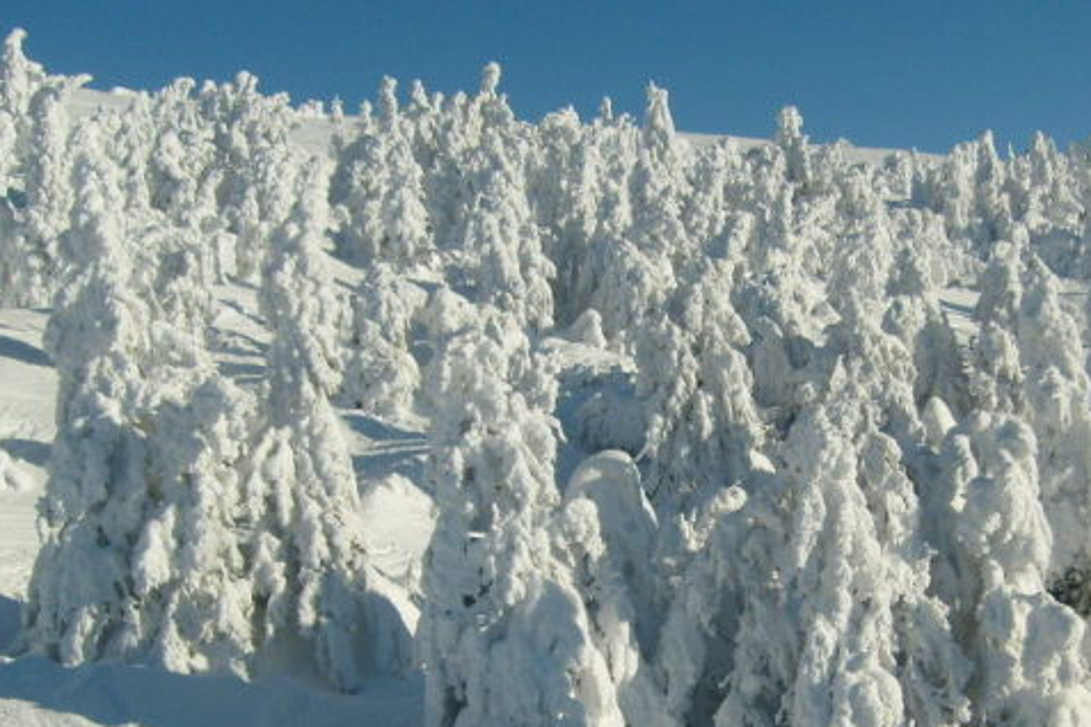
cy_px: 594
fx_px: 1848
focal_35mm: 61
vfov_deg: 21.9
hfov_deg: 32.5
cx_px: 766
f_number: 7.1
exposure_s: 1/500
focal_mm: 5.8
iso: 80
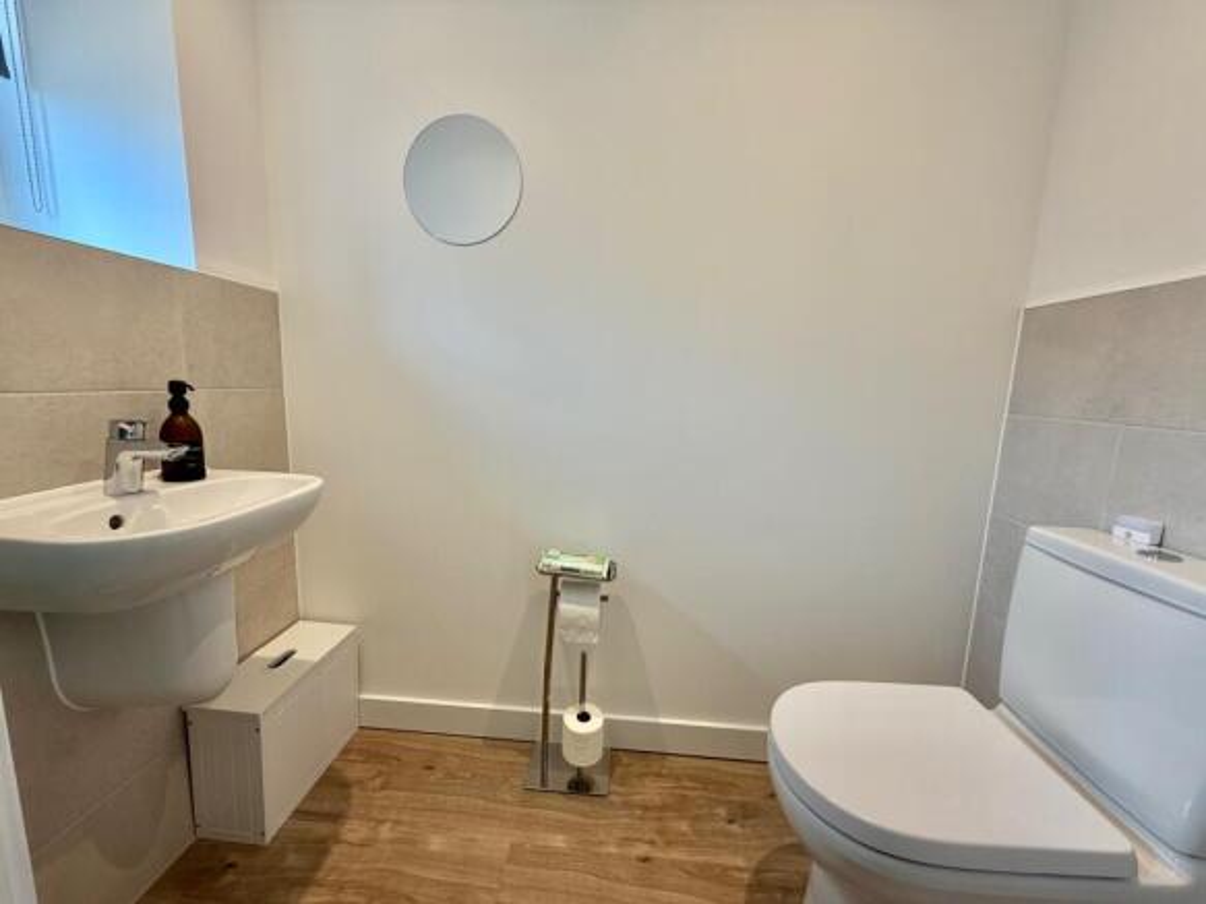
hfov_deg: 102.1
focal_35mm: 14
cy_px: 452
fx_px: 488
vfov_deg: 85.7
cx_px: 603
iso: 80
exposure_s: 1/100
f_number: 2.2
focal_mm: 2.22
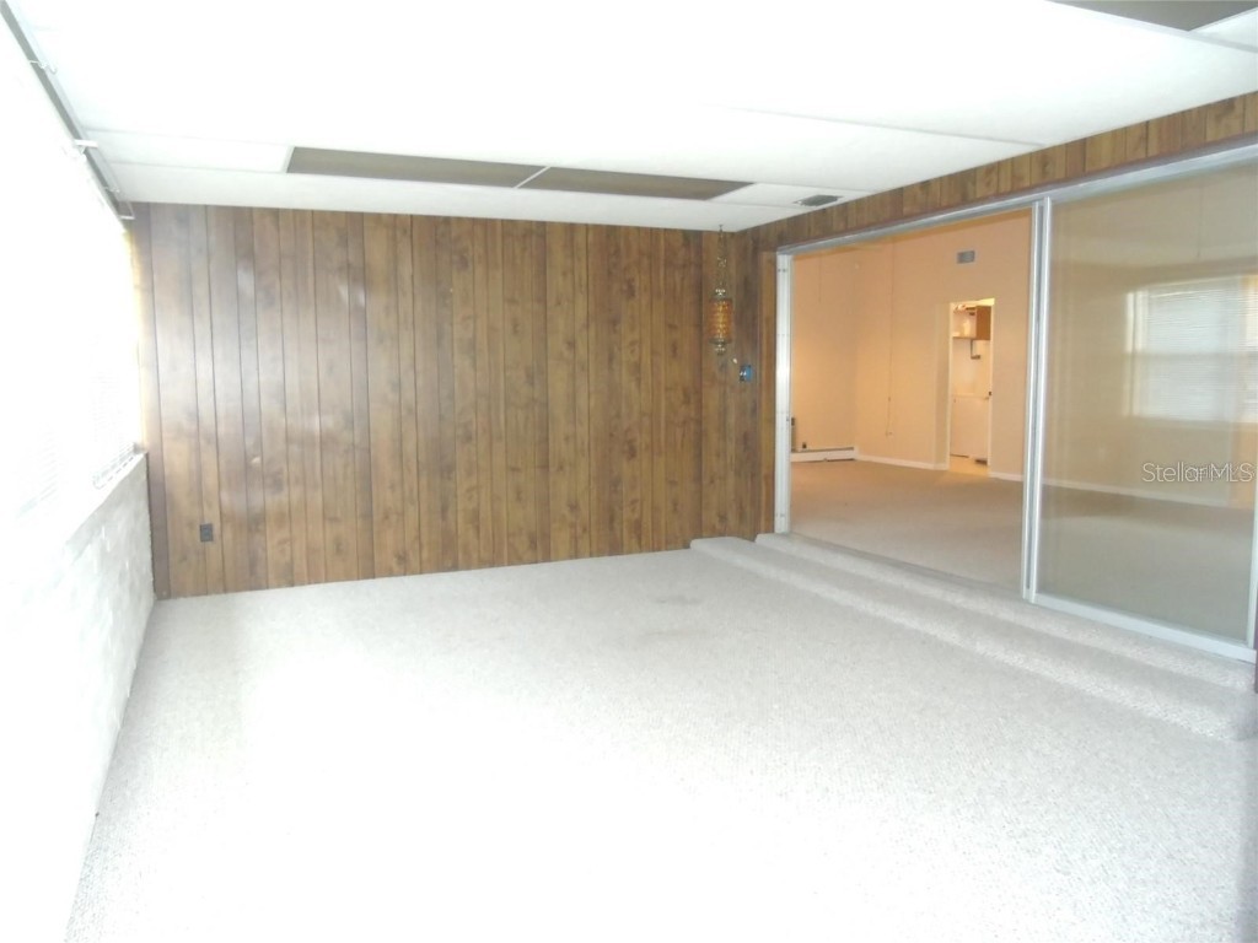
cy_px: 472
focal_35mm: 25
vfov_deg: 54.9
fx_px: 909
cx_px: 629
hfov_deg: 69.4
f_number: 3.4
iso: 640
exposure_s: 1/30
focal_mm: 4.4
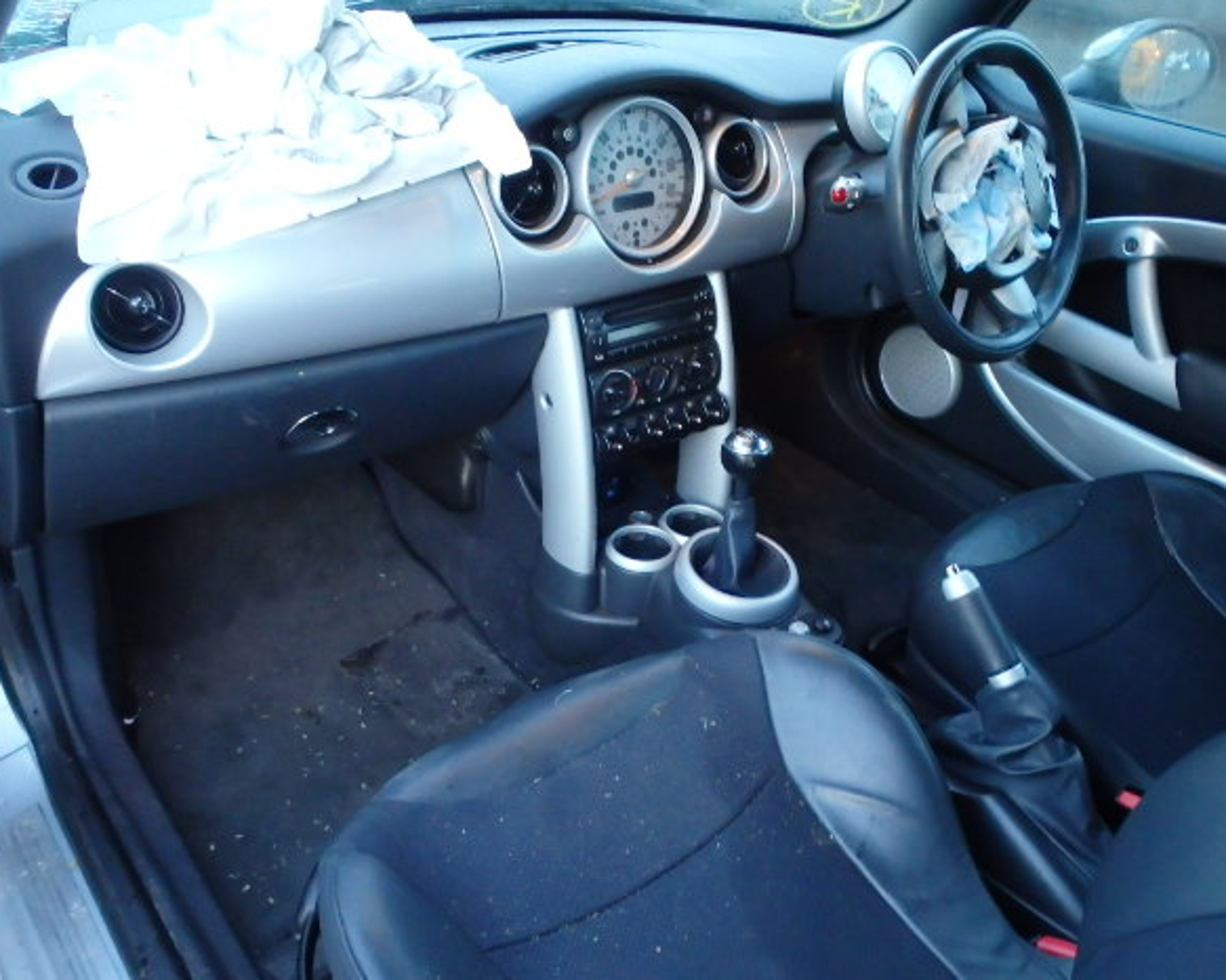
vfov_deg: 48.5
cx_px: 643
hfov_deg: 58.8
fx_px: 1088
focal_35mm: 30
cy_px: 492
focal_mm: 5
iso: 1250
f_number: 3.9
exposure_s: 1/15
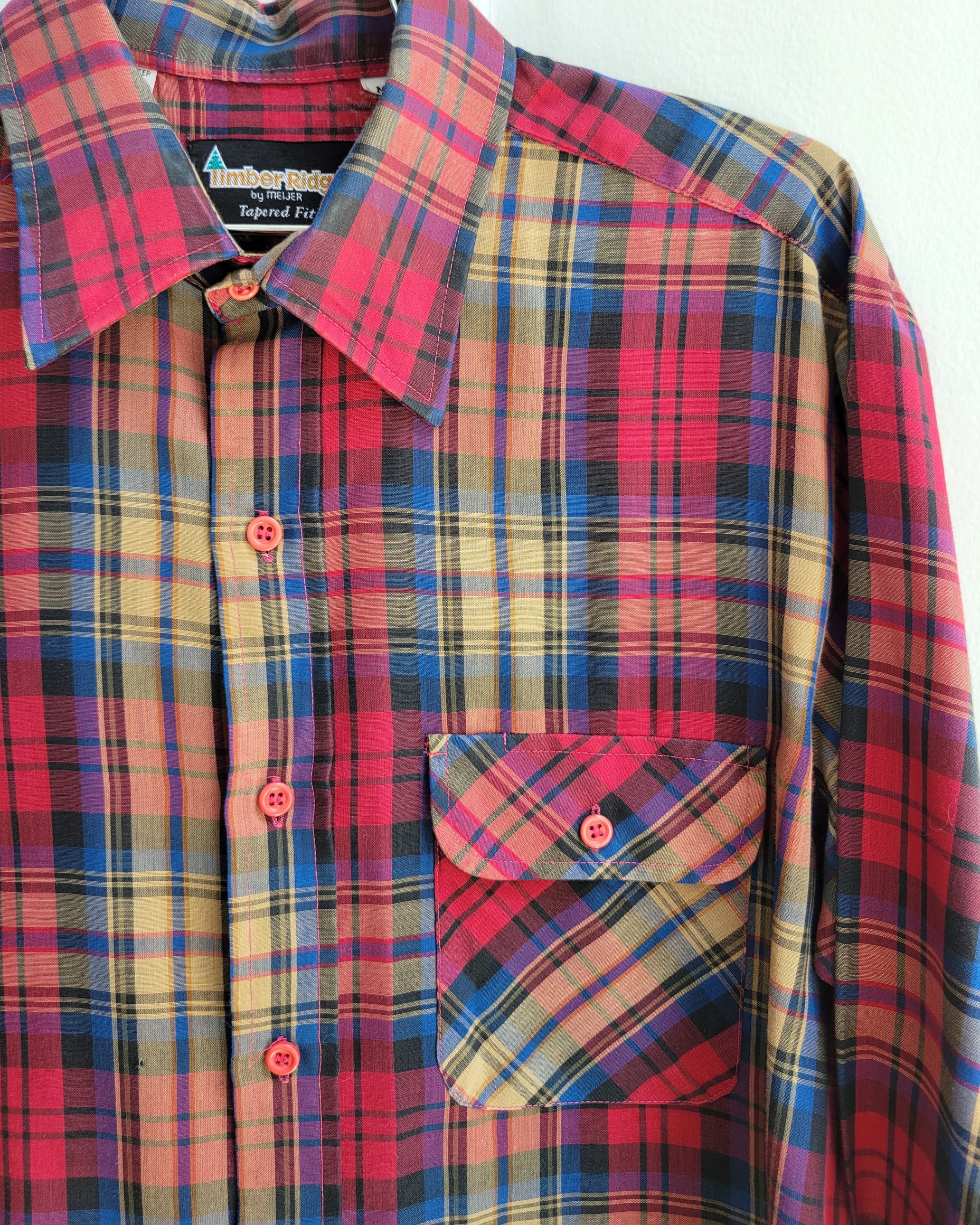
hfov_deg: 51.5
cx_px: 476
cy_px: 562
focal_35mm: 28
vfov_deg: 62.1
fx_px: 1015
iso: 40
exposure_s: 1/125
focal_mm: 5.4
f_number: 1.8
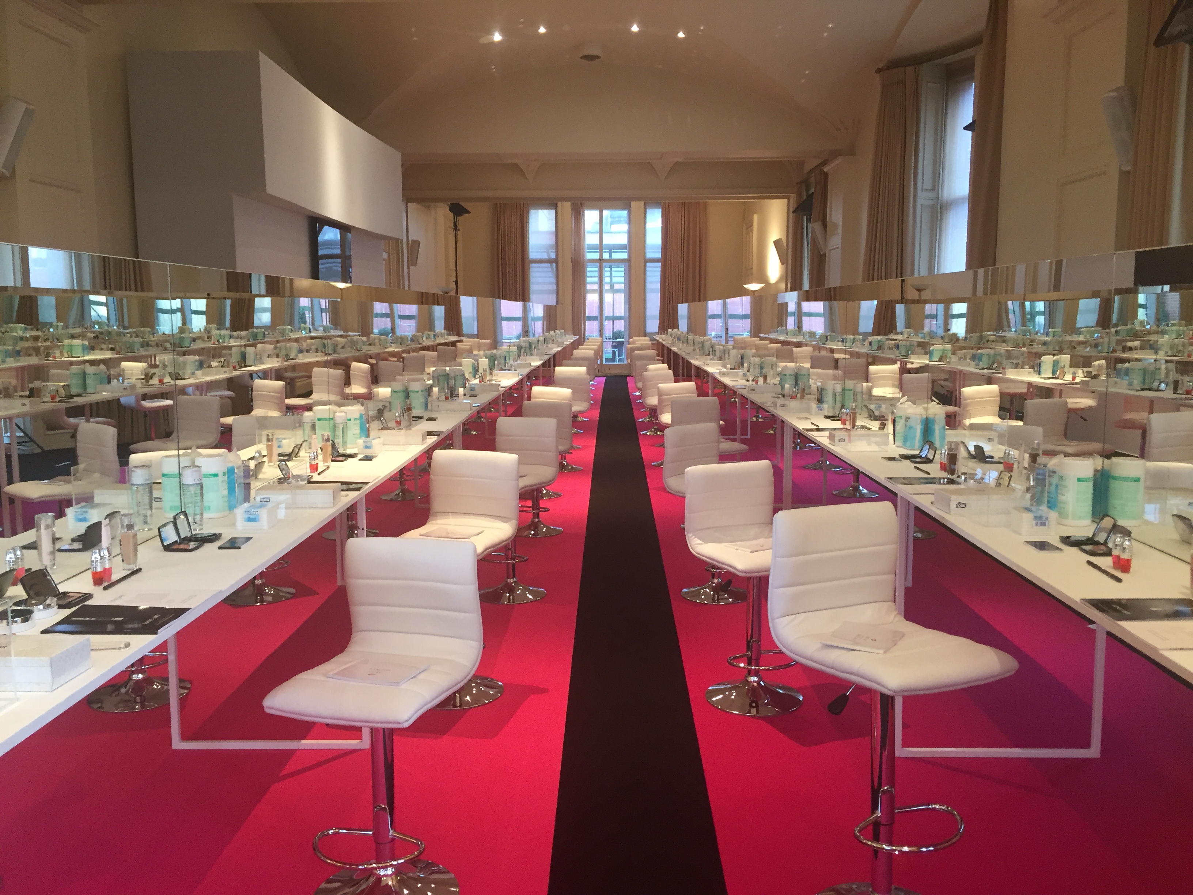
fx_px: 999
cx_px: 596
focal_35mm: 29
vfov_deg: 48.2
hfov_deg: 61.7
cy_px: 448
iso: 160
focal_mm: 4.15
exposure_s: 1/33
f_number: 2.2
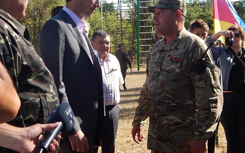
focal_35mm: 75
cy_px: 51
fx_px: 501
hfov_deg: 27.5
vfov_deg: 17.3
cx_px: 111
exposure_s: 1/400
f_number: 4
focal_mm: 10.9
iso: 125
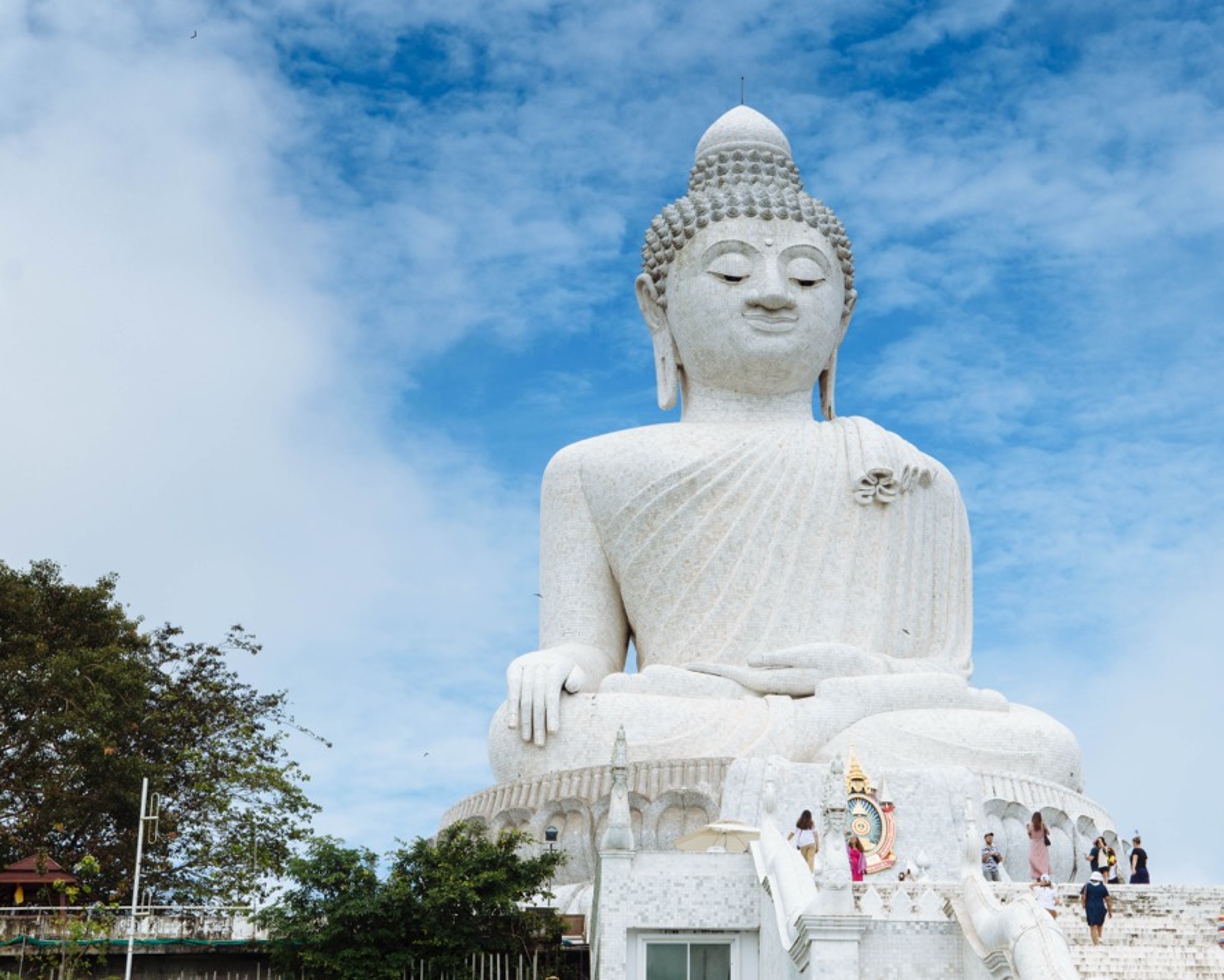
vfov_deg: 21.3
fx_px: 2609
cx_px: 768
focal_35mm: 72
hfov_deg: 26.3
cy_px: 448
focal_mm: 38
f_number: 10
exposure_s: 1/200
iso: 100
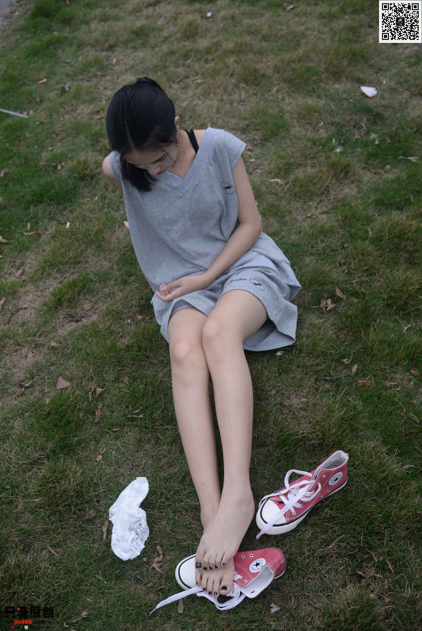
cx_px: 211
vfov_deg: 54.4
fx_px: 615
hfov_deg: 37.9
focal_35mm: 35
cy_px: 316
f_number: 5
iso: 400
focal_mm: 35
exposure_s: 1/500
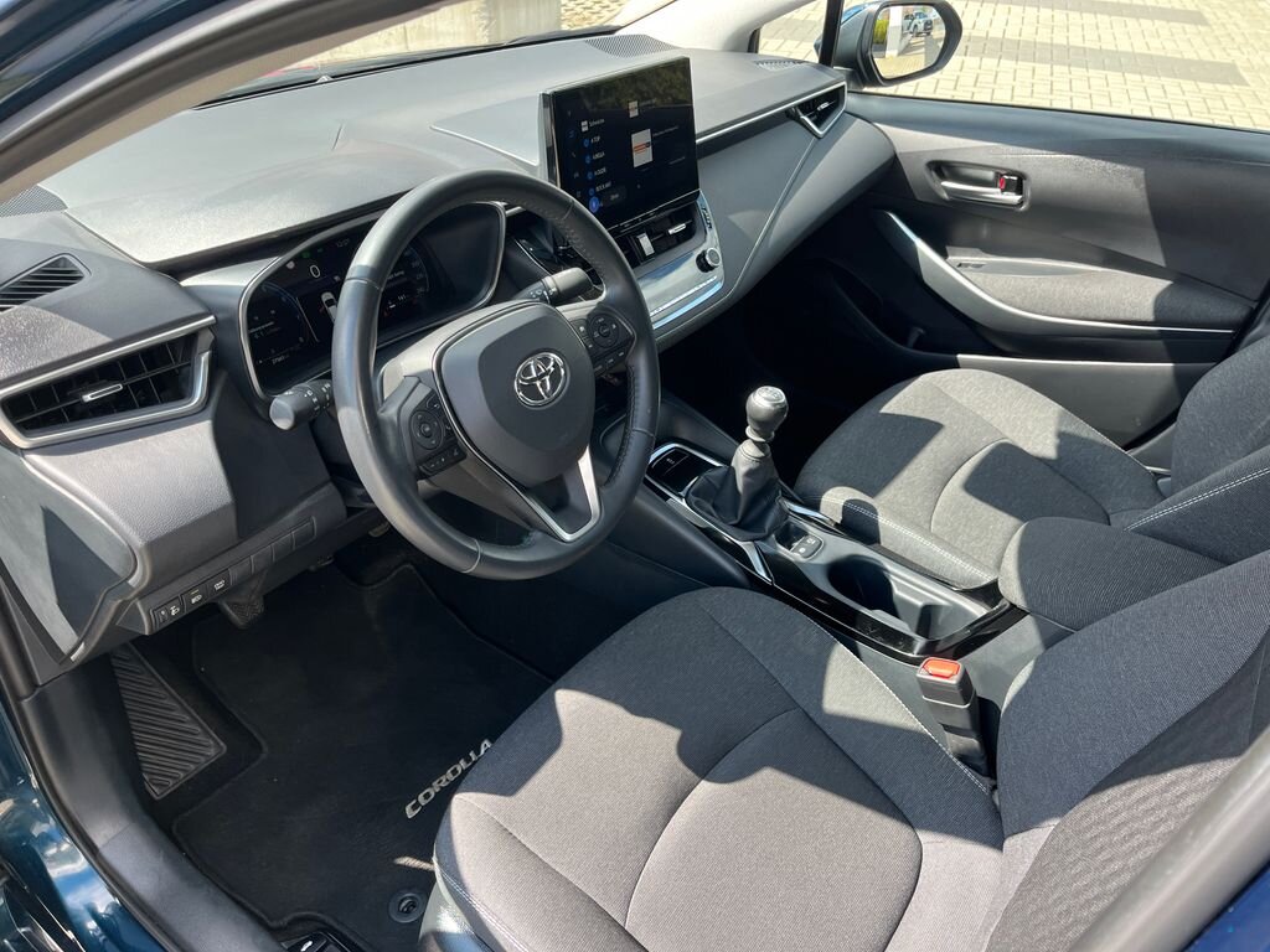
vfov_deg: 53.1
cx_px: 635
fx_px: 954
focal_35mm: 26
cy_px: 476
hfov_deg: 67.3
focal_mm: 5.1
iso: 40
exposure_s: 1/285
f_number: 1.6
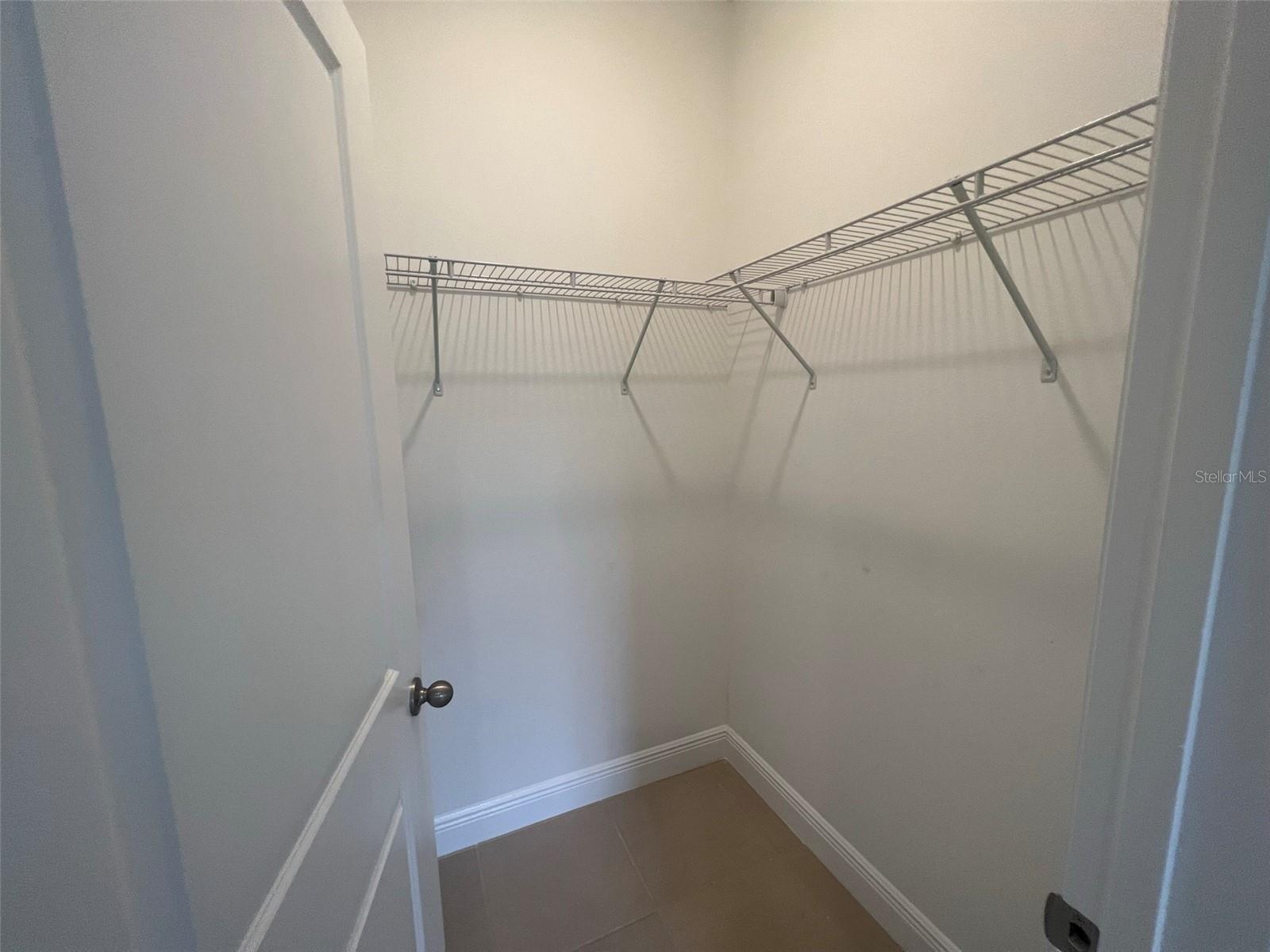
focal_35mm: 13
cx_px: 635
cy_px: 476
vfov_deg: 89.9
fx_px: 477
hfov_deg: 106.2
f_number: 1.8
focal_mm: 1.57
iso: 100
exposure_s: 1/120
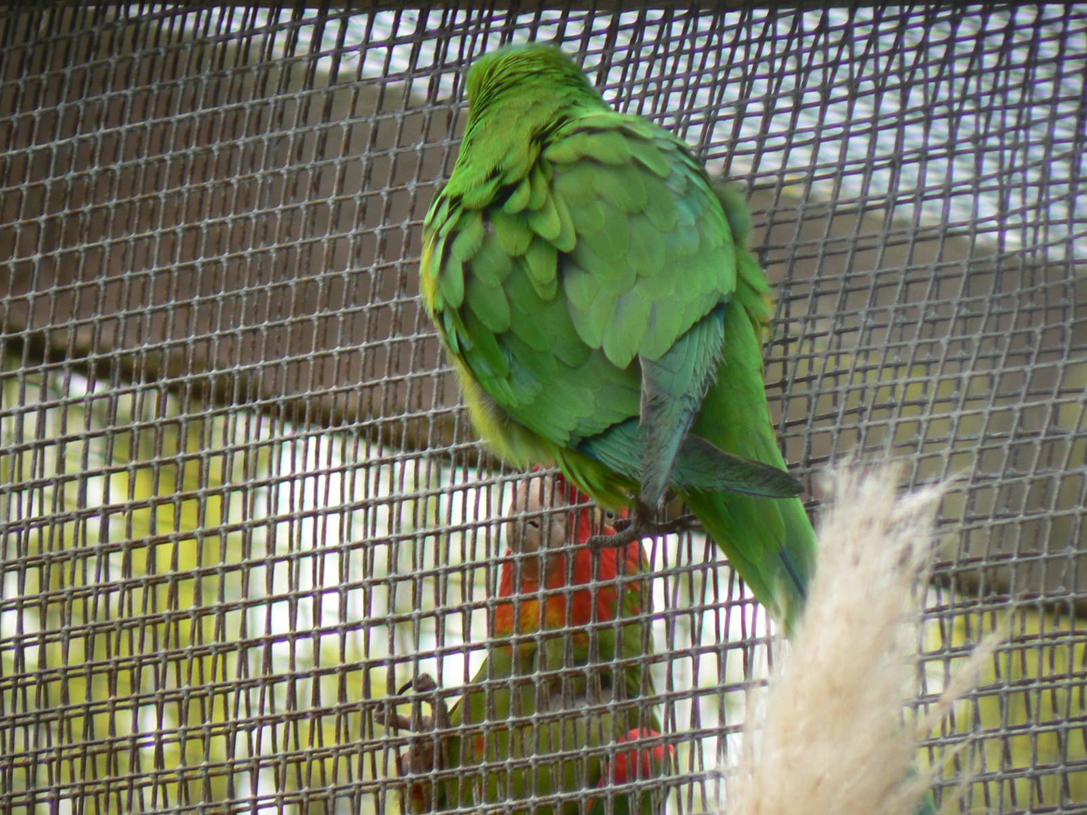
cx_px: 544
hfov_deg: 4.6
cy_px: 408
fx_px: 13597
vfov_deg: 3.4
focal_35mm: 433
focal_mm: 72
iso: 80
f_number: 4
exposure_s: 1/100
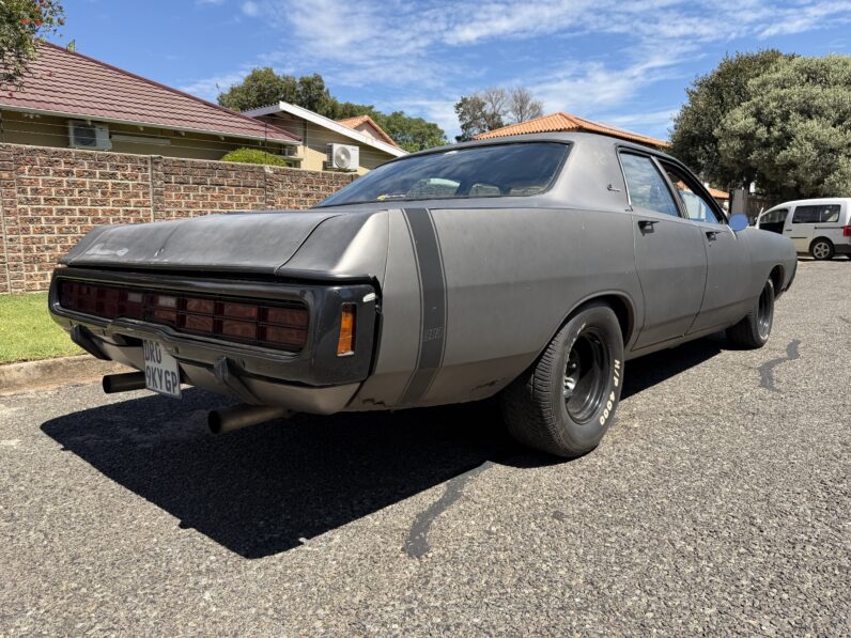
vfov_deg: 56.8
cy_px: 319
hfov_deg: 71.6
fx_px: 590
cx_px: 426
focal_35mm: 24
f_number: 1.78
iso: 80
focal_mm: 6.76
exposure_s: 1/2703
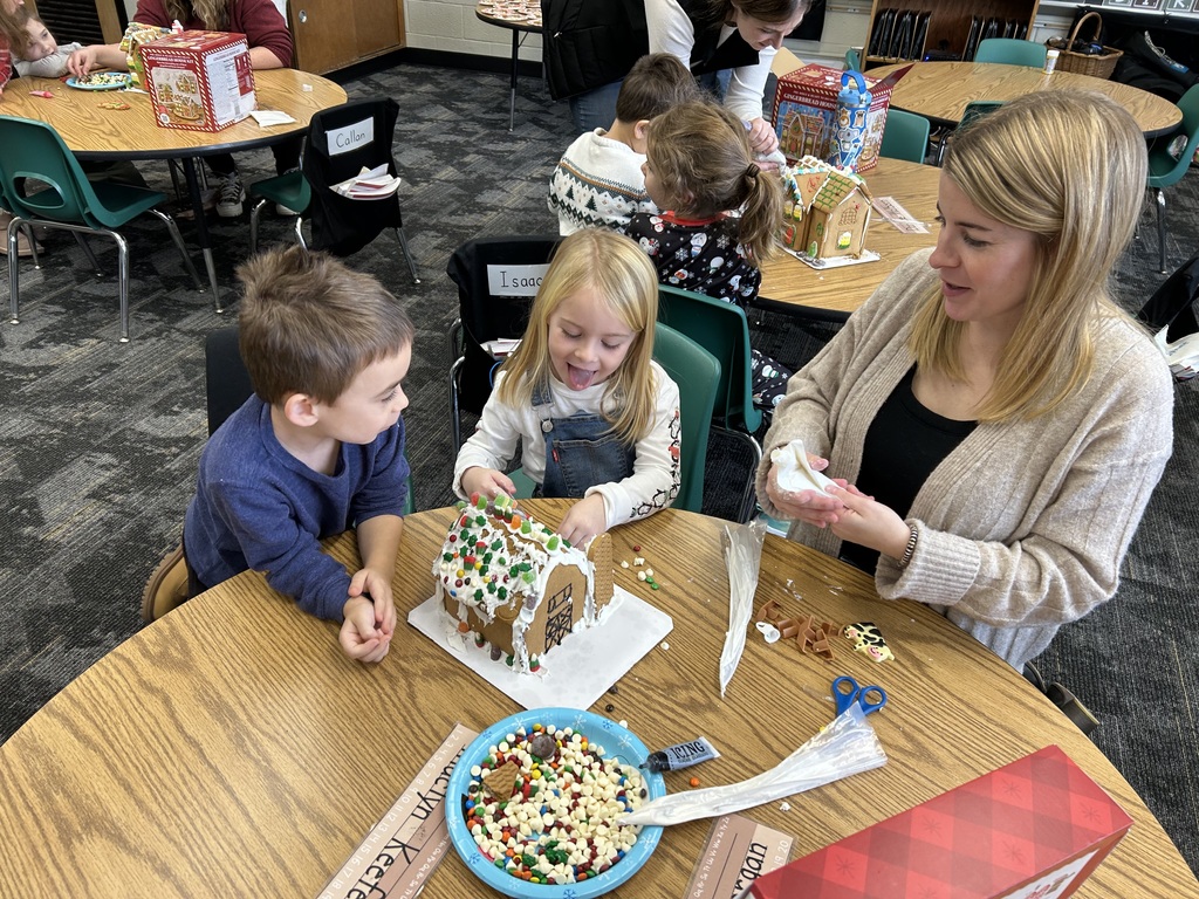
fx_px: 901
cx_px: 600
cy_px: 450
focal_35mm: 26
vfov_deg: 53.1
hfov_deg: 67.3
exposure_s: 1/120
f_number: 1.5
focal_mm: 5.7
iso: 80
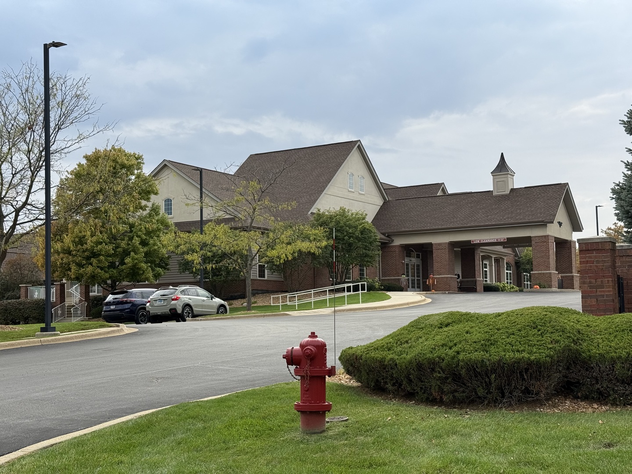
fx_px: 876
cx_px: 316
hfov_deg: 39.7
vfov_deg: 30.3
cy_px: 237
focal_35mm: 48
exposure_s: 1/1353
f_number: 1.78
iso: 64
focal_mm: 6.76
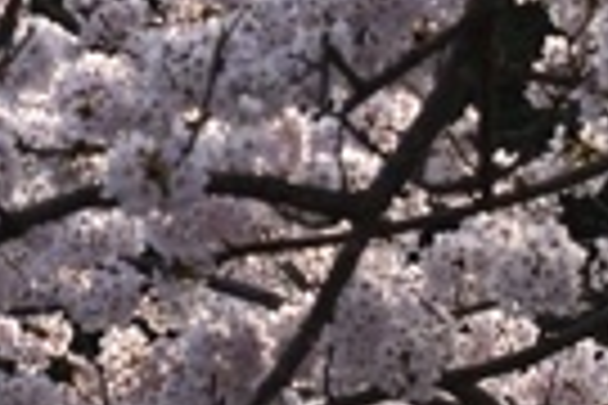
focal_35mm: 273
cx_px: -23
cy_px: -16
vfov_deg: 5.0
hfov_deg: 7.5
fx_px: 4610
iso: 100
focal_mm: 36
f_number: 7.1
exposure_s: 1/200
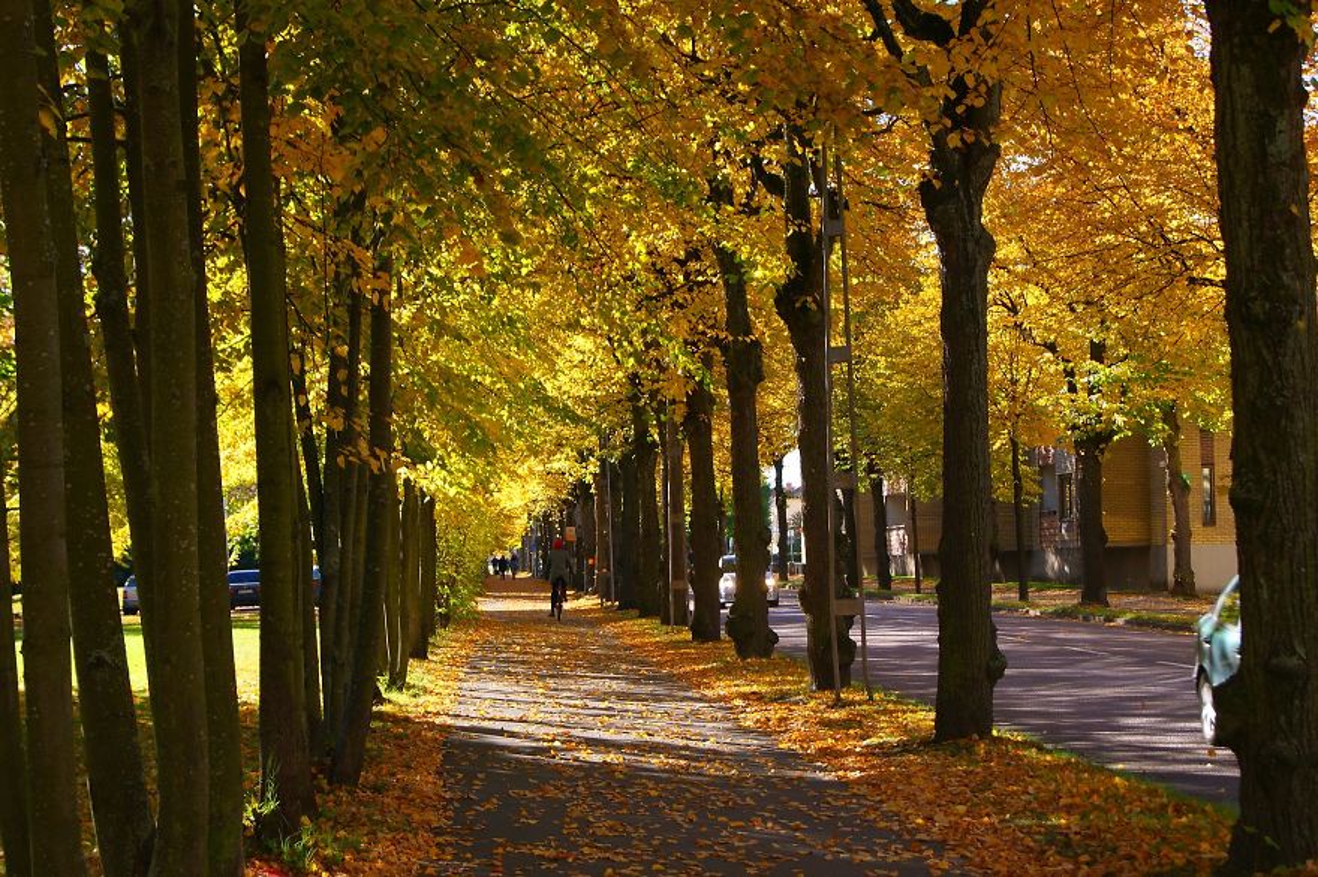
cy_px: 438
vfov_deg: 16.5
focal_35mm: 82
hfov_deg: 24.6
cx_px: 659
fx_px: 3019
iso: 100
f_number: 6.3
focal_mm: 55
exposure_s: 1/100
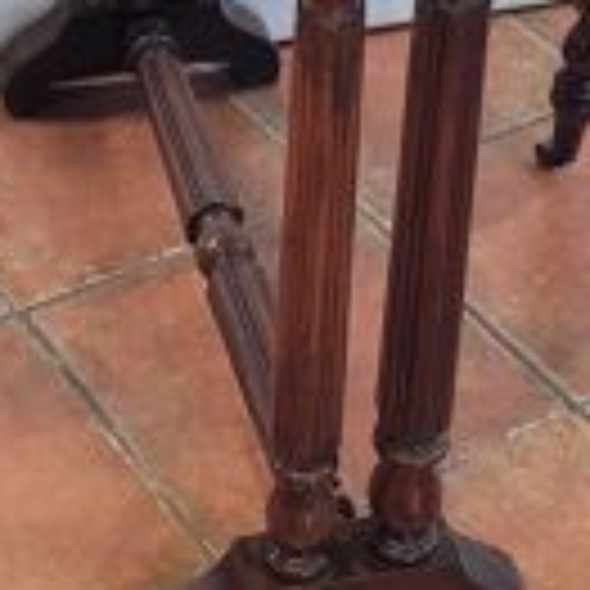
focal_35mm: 105
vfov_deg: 16.2
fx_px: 2025
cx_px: 356
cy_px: -32
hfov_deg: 16.6
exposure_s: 1/50
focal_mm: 5.4
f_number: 1.8
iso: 400
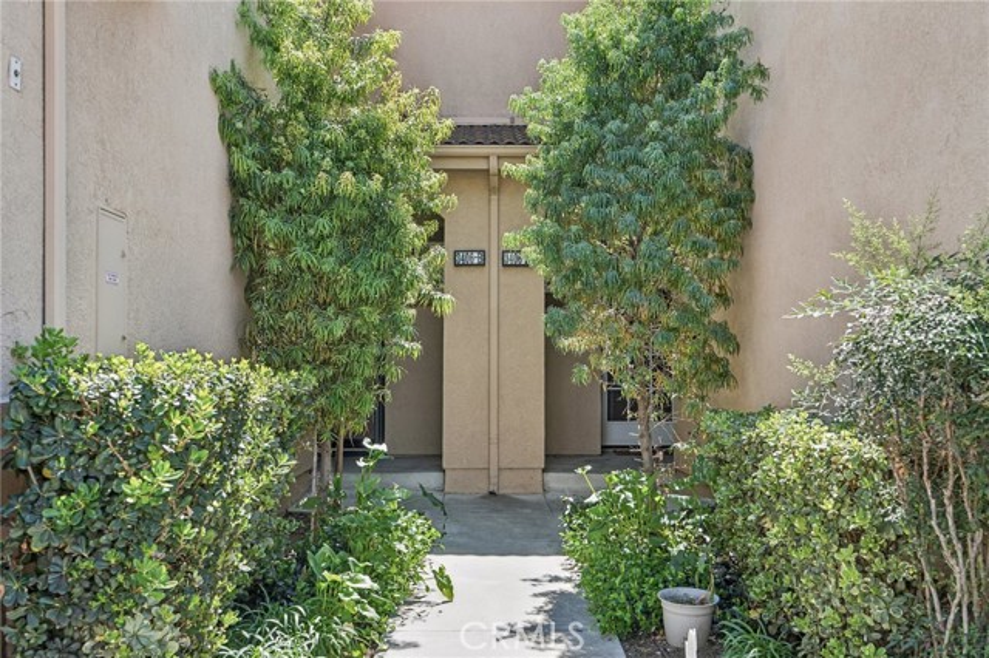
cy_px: 329
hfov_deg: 55.8
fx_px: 934
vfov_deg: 38.8
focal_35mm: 34
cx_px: 494
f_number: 8
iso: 125
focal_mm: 34
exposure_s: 1/80
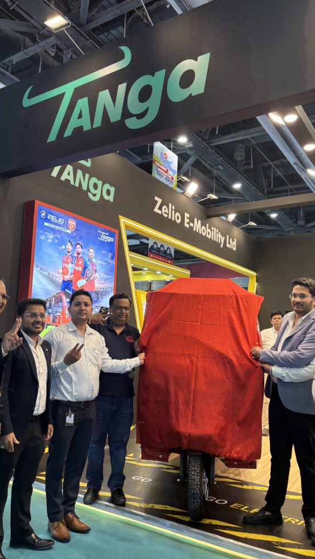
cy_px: 285
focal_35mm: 29
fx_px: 430
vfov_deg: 66.0
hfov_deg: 40.2
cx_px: 165
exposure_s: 1/100
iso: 50
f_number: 1.6
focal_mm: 5.96
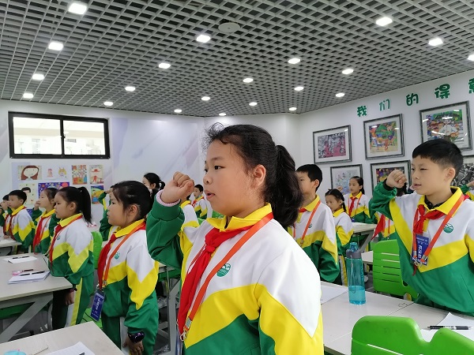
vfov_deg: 51.4
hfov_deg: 65.3
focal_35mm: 27
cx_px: 237
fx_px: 370
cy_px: 178
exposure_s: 1/60
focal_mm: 5.3
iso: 250
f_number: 1.8
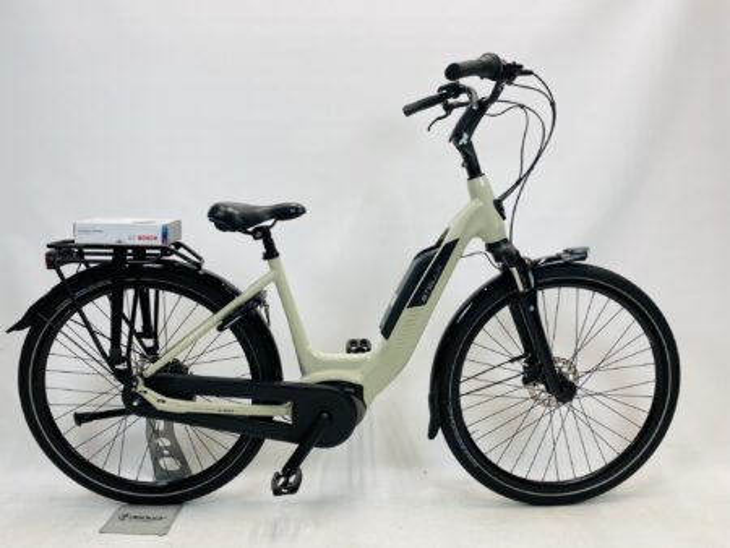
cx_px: 365
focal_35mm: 26
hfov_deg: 67.3
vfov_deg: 53.1
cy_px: 274
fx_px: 549
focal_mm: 4.25
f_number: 1.8
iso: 40
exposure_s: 1/100
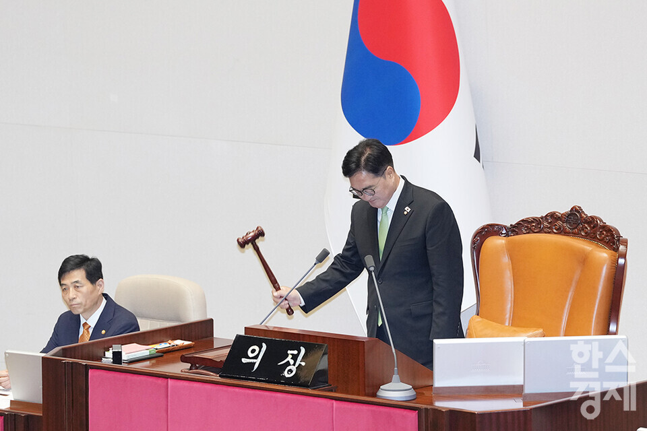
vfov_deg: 6.9
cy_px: 216
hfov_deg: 10.3
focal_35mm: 200
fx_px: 3594
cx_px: 324
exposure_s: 1/125
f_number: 4
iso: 2500
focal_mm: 200
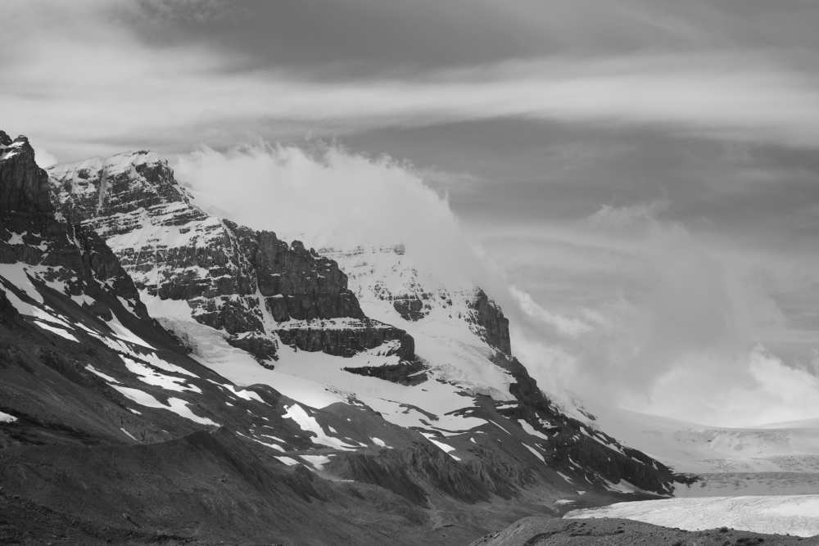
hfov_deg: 35.0
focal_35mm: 57
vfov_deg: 23.8
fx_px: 1297
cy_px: 273
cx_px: 410
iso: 100
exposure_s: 1/1000
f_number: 5.6
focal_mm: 38
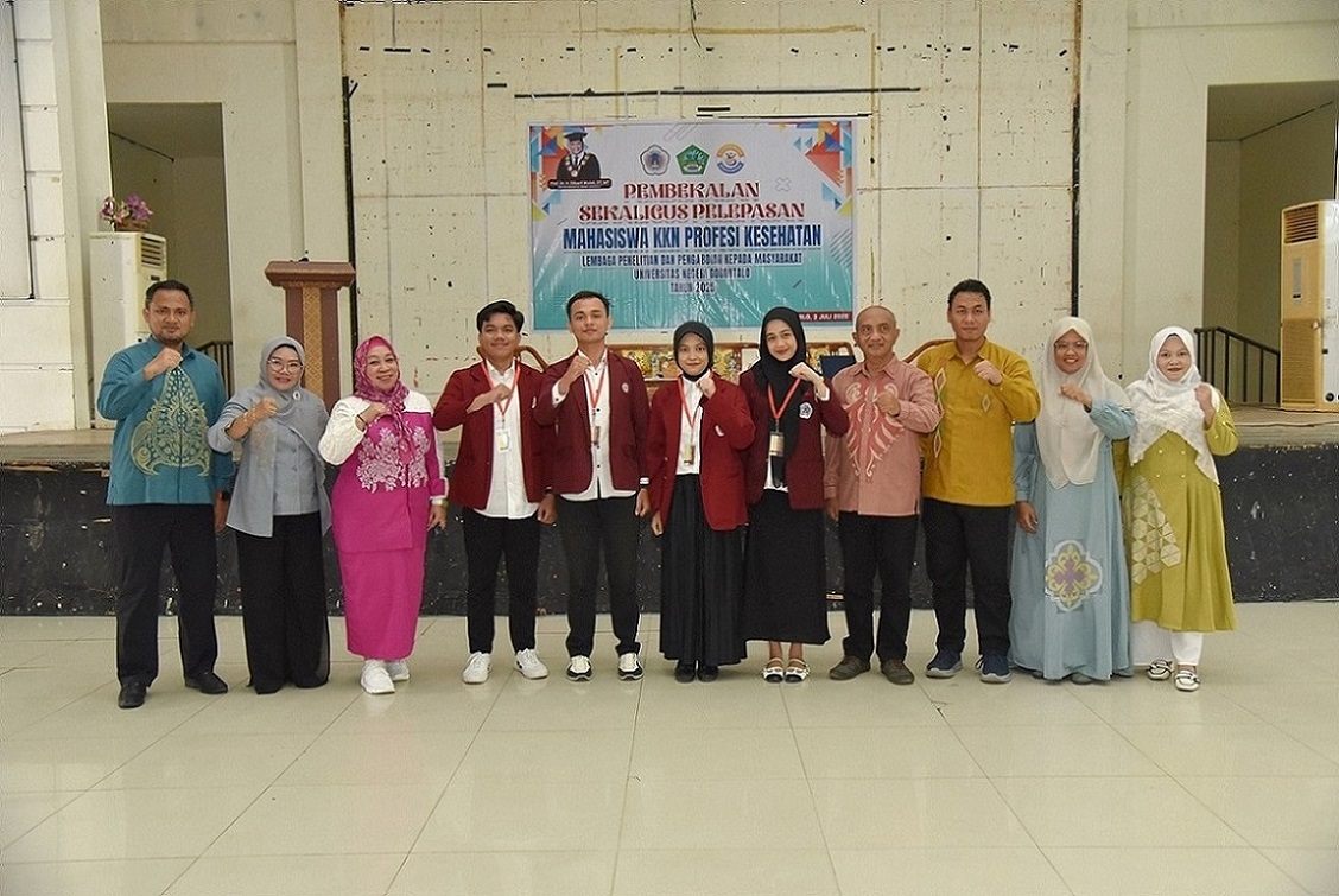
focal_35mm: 34
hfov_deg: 55.7
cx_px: 670
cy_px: 448
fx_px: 1266
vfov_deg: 39.0
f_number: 4
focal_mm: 34
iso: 4000
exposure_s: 1/160
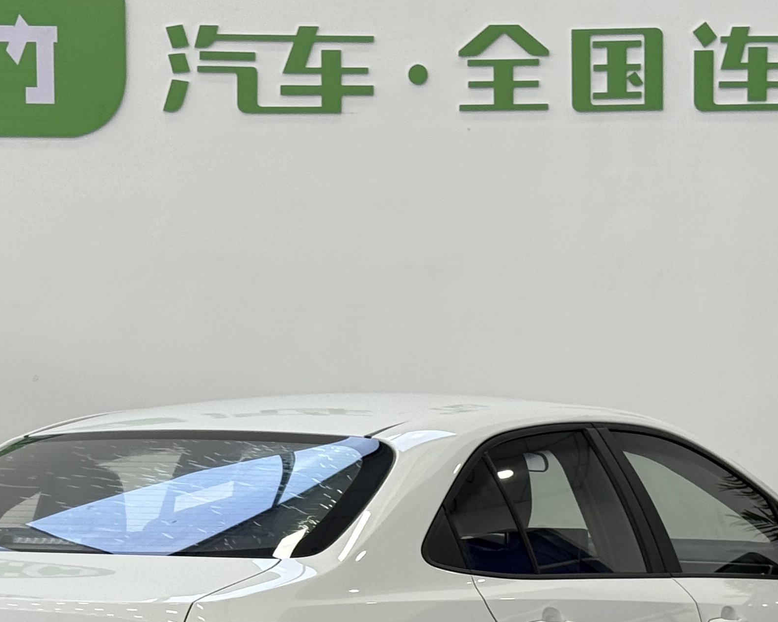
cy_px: 661
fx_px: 2740
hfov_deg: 16.2
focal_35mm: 119
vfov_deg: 12.8
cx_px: 397
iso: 64
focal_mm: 6.76
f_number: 1.78
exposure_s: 1/121
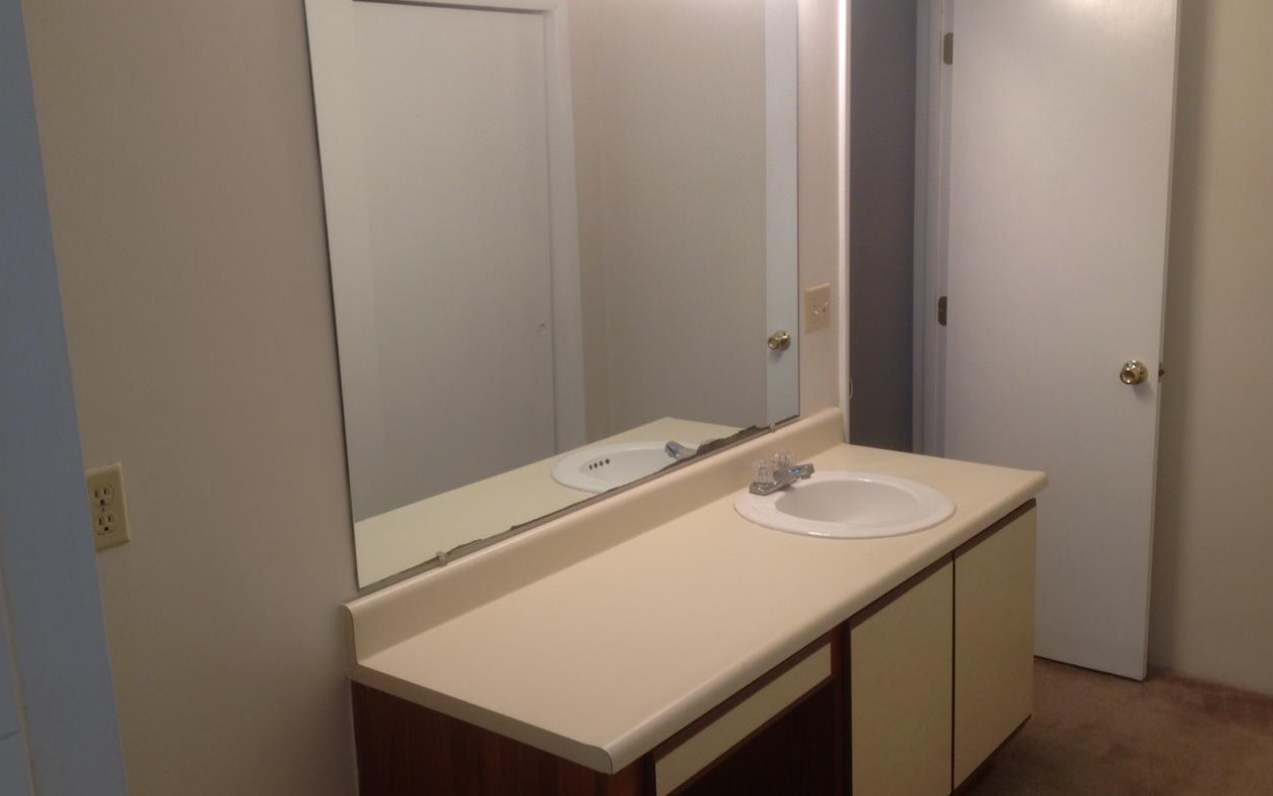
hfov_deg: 51.5
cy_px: 374
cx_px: 631
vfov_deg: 33.6
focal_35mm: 38
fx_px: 1319
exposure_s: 1/17
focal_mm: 4.28
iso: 50
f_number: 2.4
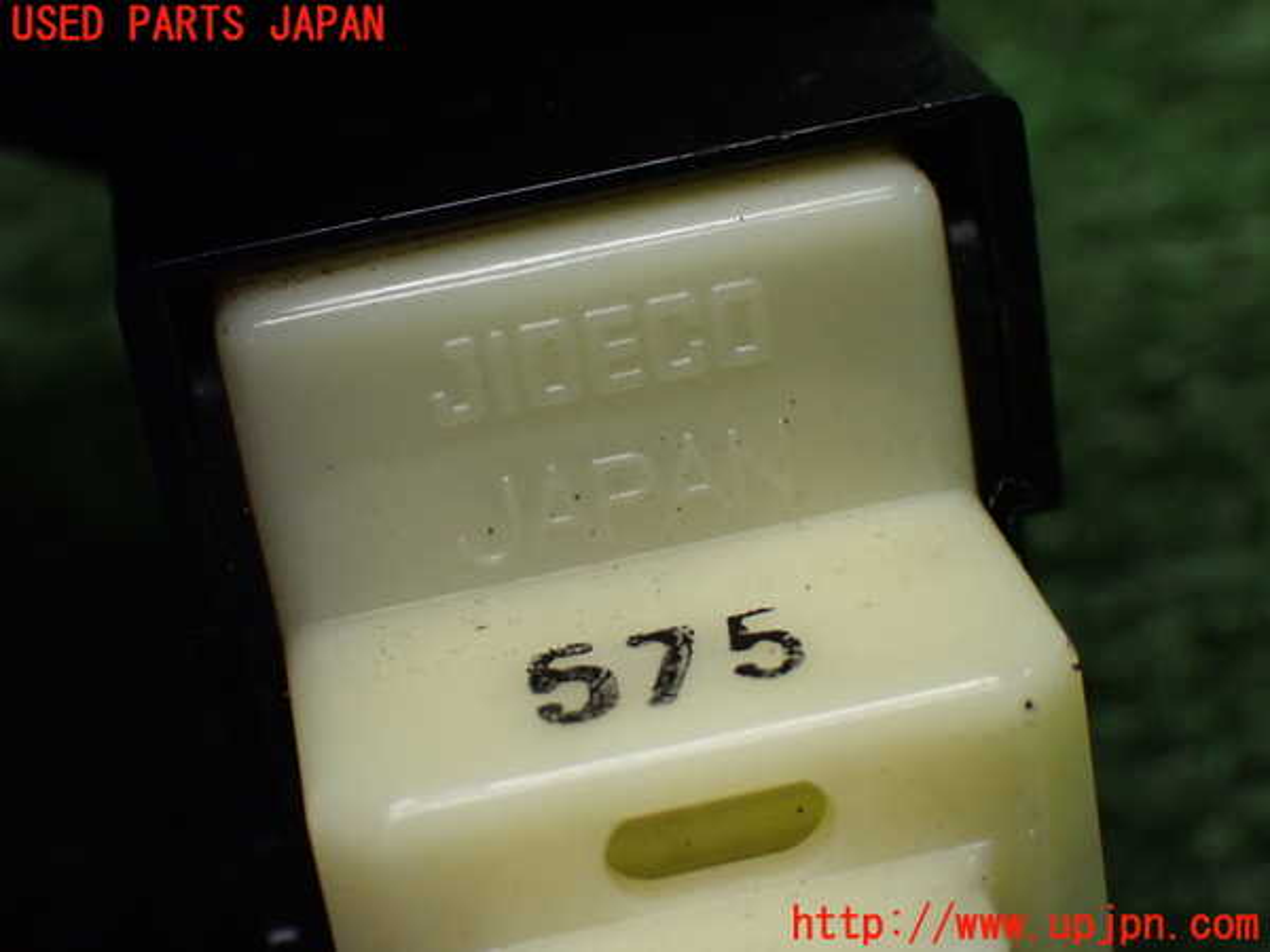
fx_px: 3008
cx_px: 635
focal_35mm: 82
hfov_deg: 23.8
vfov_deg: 18.0
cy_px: 476
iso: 800
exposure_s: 1/80
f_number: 4.3
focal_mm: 14.62
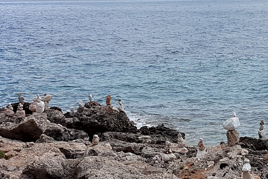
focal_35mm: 54
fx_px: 402
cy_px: 64
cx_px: 218
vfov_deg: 25.0
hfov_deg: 35.6
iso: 40
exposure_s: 1/1964
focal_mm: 4.2
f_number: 1.7
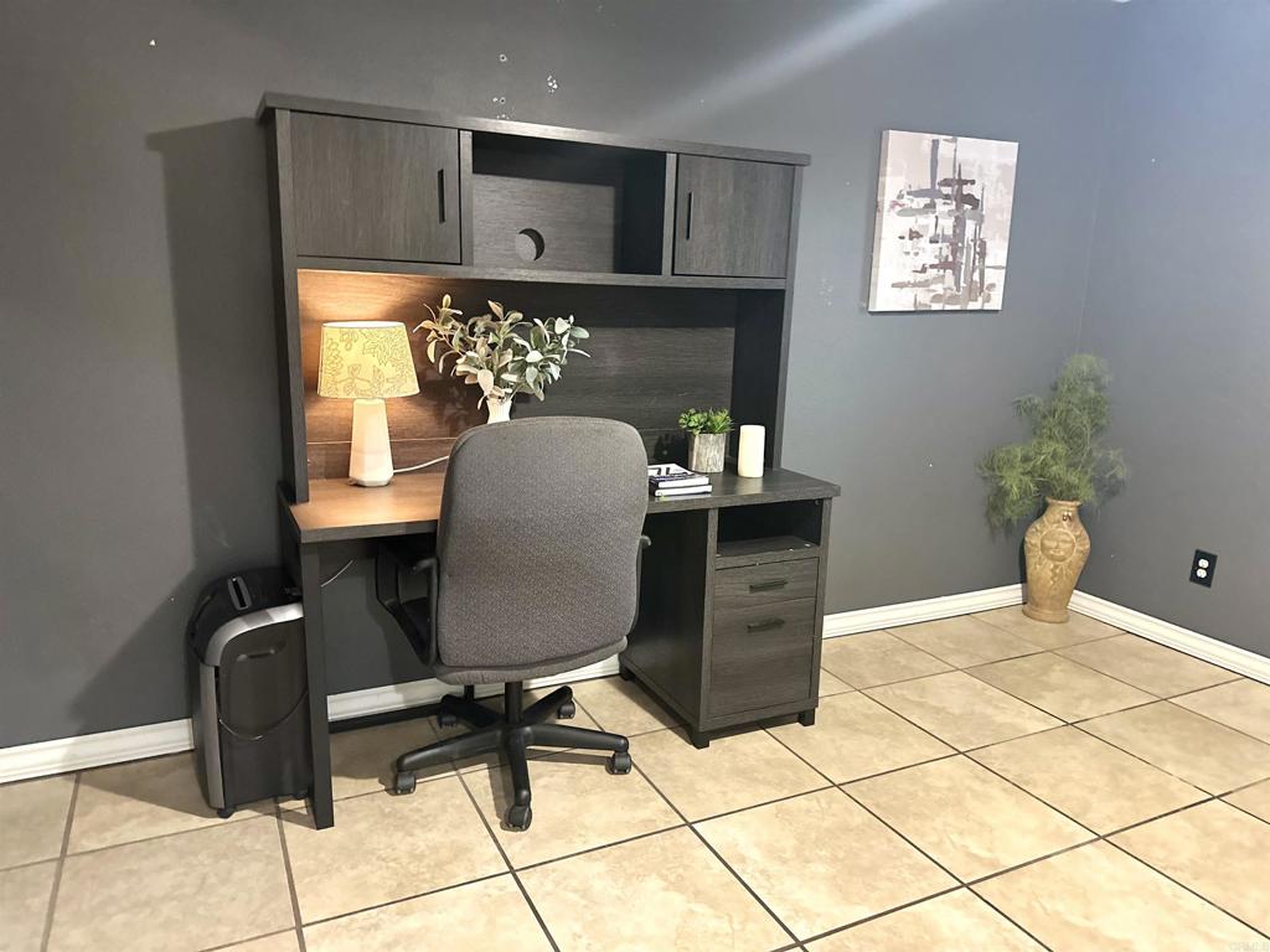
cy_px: 476
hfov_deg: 71.6
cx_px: 635
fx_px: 881
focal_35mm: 24
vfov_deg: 56.8
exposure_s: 1/30
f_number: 1.78
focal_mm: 6.86
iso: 1000
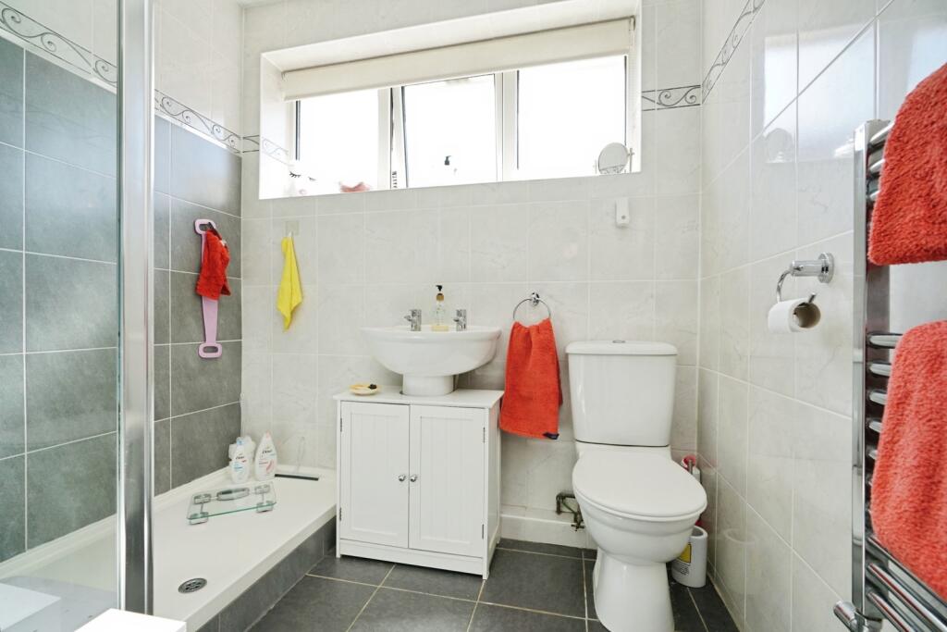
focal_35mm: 16
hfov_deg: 96.7
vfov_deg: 73.8
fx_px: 421
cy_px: 316
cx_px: 474
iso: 1250
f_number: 7.1
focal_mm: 16
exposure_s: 1/250
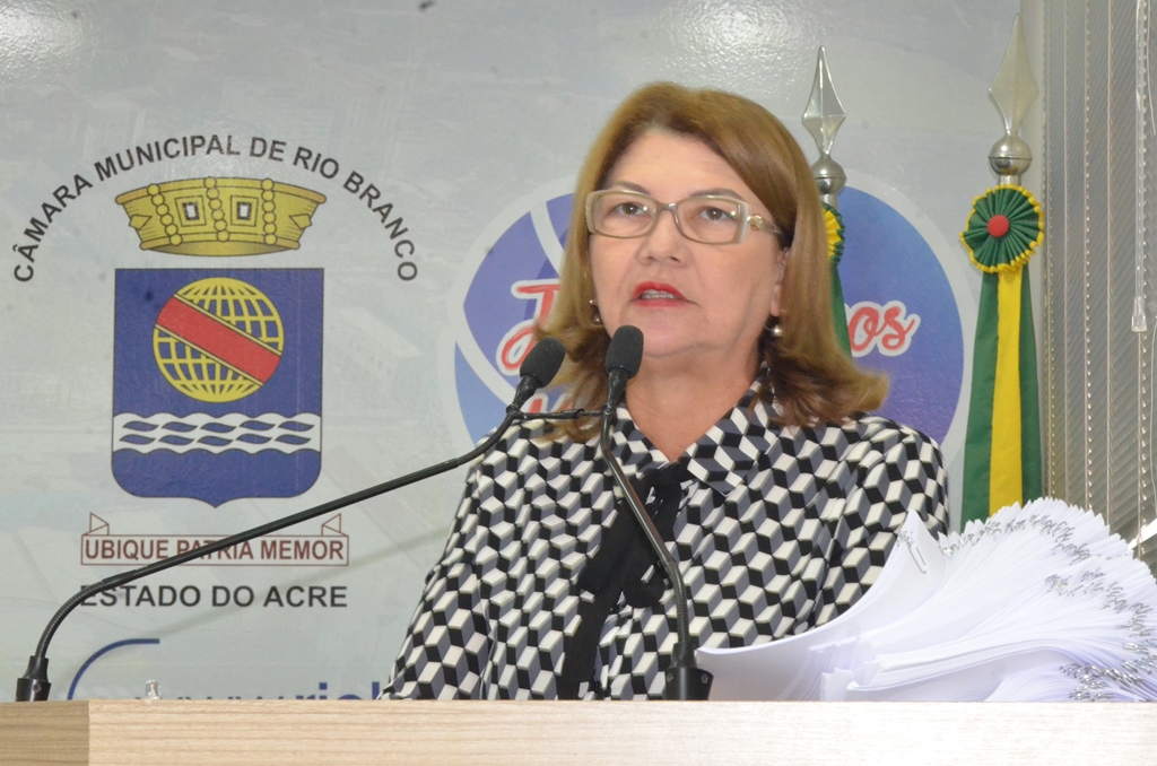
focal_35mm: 120
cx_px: 578
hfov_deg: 17.1
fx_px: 3848
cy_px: 383
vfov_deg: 11.4
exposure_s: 1/30
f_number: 16
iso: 5000
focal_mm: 80
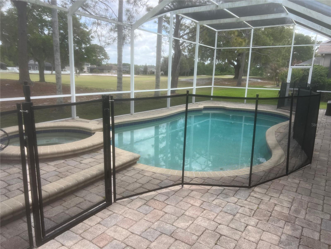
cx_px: 166
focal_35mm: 26
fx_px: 249
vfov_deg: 53.1
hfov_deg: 67.3
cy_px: 124
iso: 50
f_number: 1.5
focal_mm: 5.7
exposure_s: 1/982
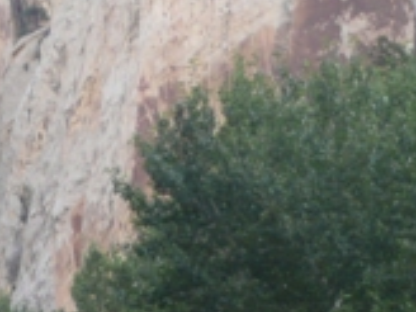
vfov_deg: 4.7
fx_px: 3749
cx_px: -345
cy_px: 375
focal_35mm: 312
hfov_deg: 6.2
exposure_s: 1/50
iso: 100
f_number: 4.5
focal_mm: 11
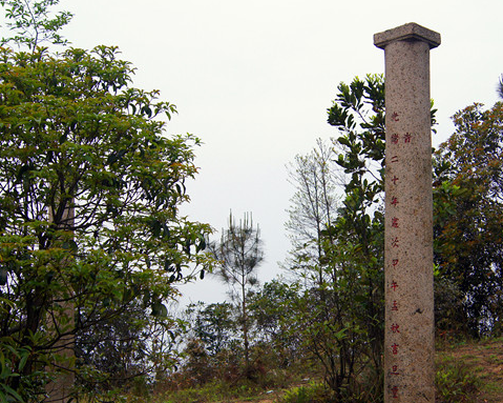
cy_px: 234
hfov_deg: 39.3
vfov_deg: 32.0
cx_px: 313
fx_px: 700
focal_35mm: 47
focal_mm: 20
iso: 100
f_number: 5
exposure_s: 1/250
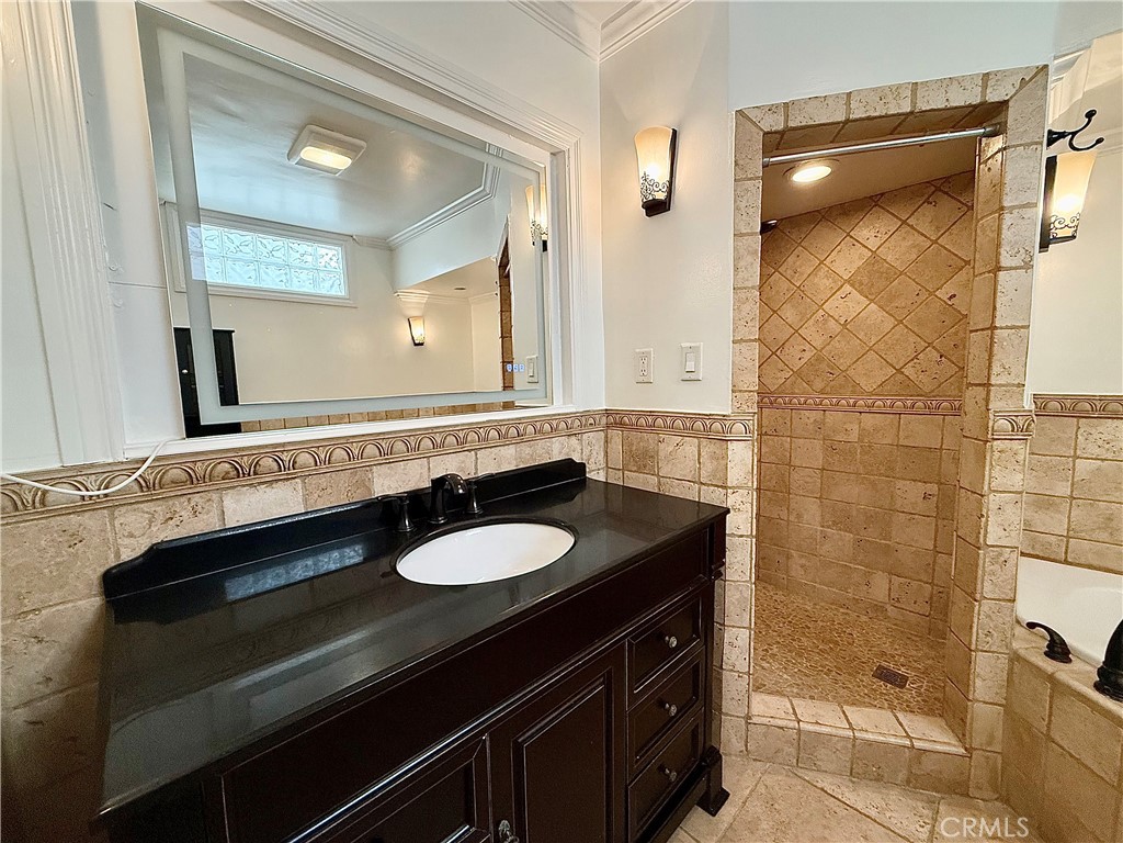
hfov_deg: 102.1
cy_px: 422
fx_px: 454
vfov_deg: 85.7
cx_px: 562
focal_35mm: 14
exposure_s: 1/60
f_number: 2.2
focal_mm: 2.22
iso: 320
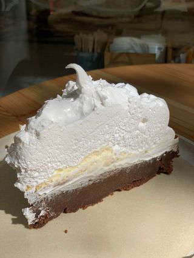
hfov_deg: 28.1
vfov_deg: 36.8
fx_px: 388
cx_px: 97
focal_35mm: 52
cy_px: 129
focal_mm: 6
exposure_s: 1/1597
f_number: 2.4
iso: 16
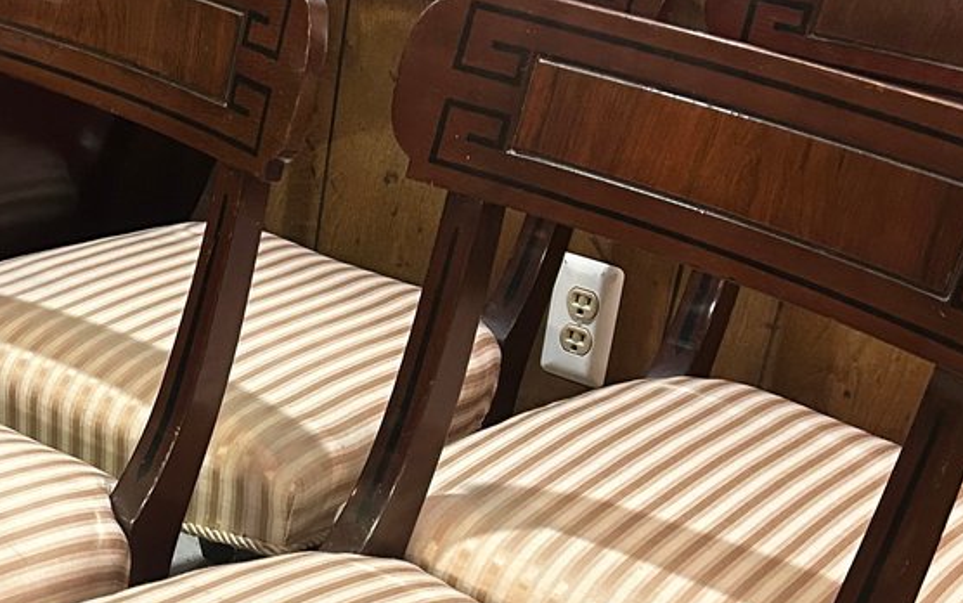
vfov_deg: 17.1
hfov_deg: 26.5
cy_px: 550
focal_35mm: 75
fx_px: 1969
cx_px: 77
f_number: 1.5
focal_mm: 5.7
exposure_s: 1/60
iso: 250
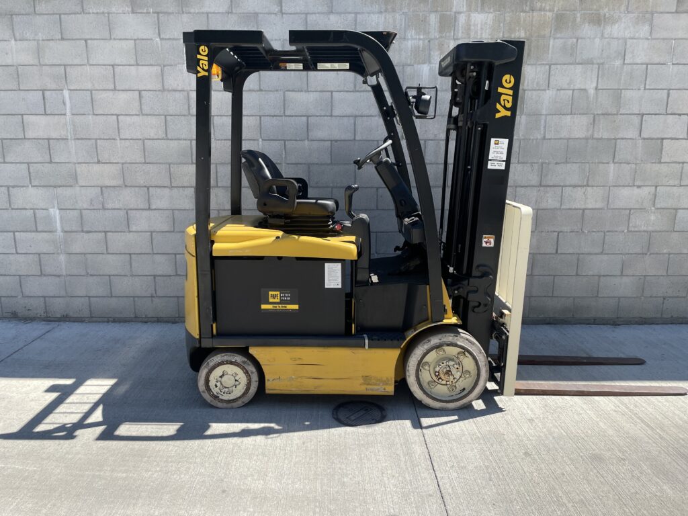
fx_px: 517
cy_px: 258
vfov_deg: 53.1
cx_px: 344
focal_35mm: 26
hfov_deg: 67.3
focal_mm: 4.2
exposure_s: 1/1473
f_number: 1.6
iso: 32
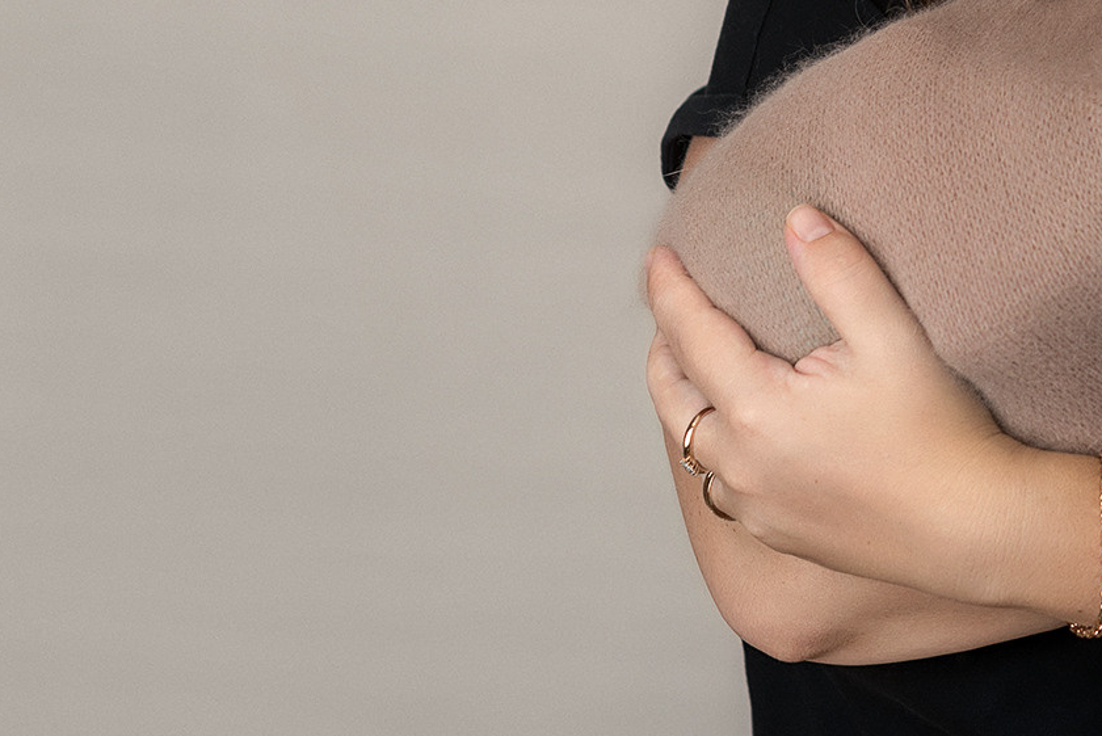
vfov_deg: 11.4
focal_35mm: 119
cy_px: -90
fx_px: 3644
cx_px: 1276
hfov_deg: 16.6
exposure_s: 1/160
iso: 125
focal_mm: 50
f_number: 3.5
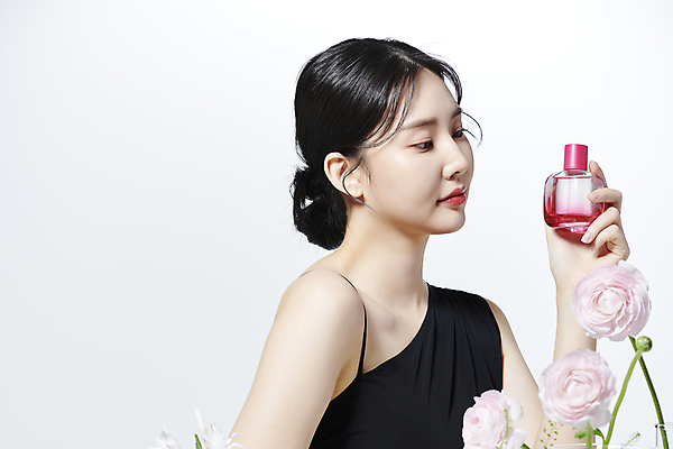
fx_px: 1963
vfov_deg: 13.0
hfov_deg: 19.5
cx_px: 336
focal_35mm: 105
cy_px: 224
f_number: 13
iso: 64
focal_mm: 105
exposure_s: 1/125
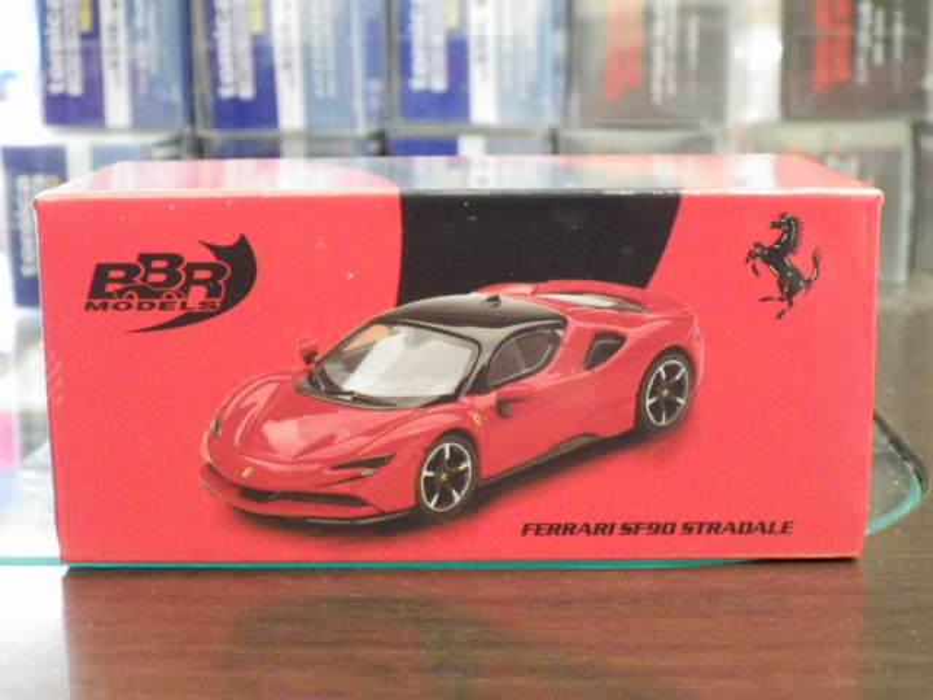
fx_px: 1590
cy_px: 350
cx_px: 466
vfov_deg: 24.8
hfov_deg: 32.7
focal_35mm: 59
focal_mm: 10.7
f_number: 4
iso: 1600
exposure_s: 1/25
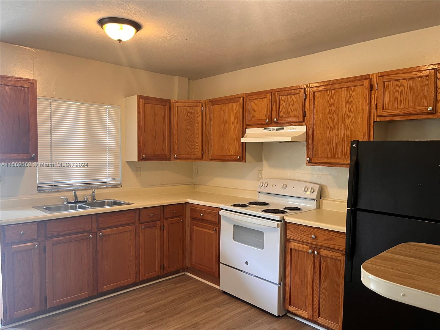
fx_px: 330
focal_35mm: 26
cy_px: 165
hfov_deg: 67.3
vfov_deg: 53.1
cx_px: 220
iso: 100
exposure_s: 1/60
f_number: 1.6
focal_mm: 5.1
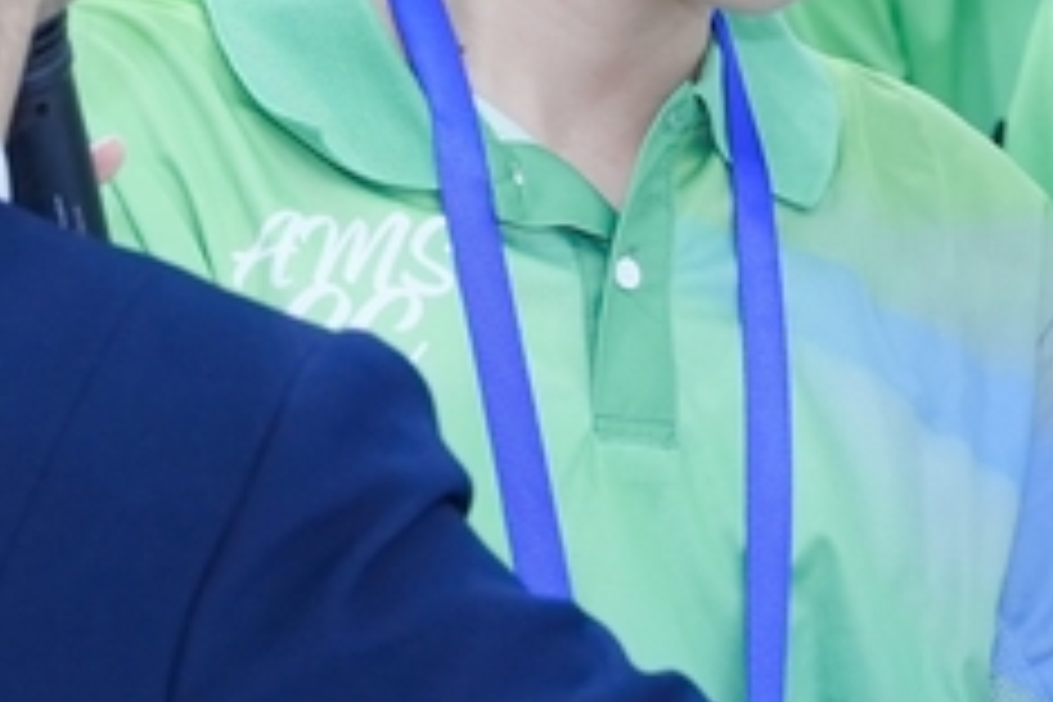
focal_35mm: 297
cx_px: 1413
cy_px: 490
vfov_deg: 4.6
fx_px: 8687
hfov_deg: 6.9
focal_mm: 45.7
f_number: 4
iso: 500
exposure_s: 1/160
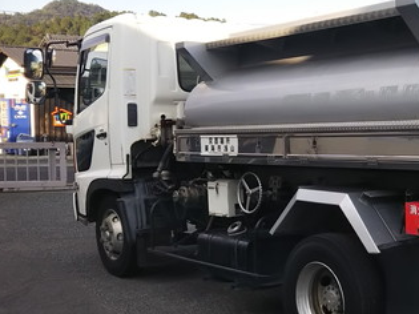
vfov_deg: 24.0
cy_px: 176
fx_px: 738
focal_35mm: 61
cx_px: 392
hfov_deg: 30.1
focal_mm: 4
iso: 20
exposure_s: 1/418
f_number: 2.2
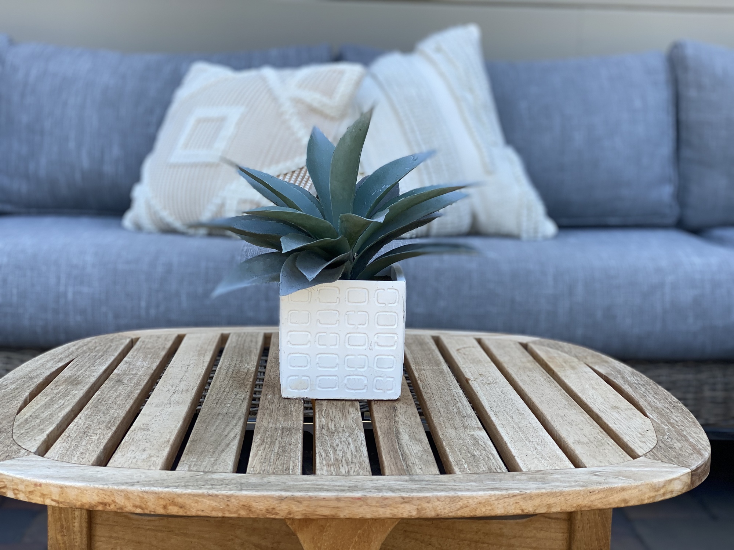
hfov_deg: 36.8
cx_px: 367
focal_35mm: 52
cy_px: 275
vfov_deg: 28.0
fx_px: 1103
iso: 20
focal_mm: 6
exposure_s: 1/171
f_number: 2
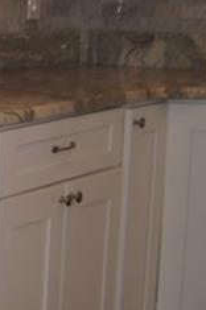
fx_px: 1463
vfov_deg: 12.1
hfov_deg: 7.6
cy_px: 128
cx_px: -235
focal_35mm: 170
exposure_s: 1/160
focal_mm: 26
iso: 100
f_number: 4.5
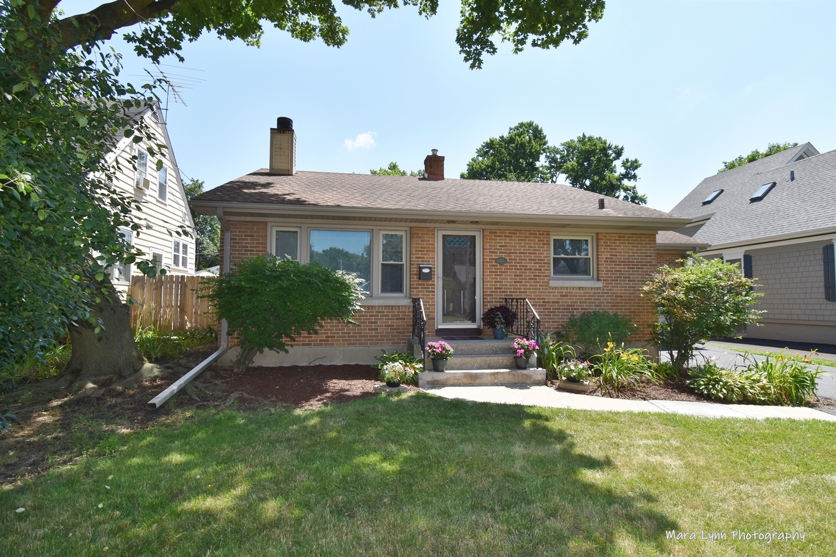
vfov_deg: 69.7
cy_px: 278
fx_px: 401
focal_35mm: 17
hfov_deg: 92.4
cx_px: 418
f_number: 8
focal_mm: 11.5
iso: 100
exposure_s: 1/200
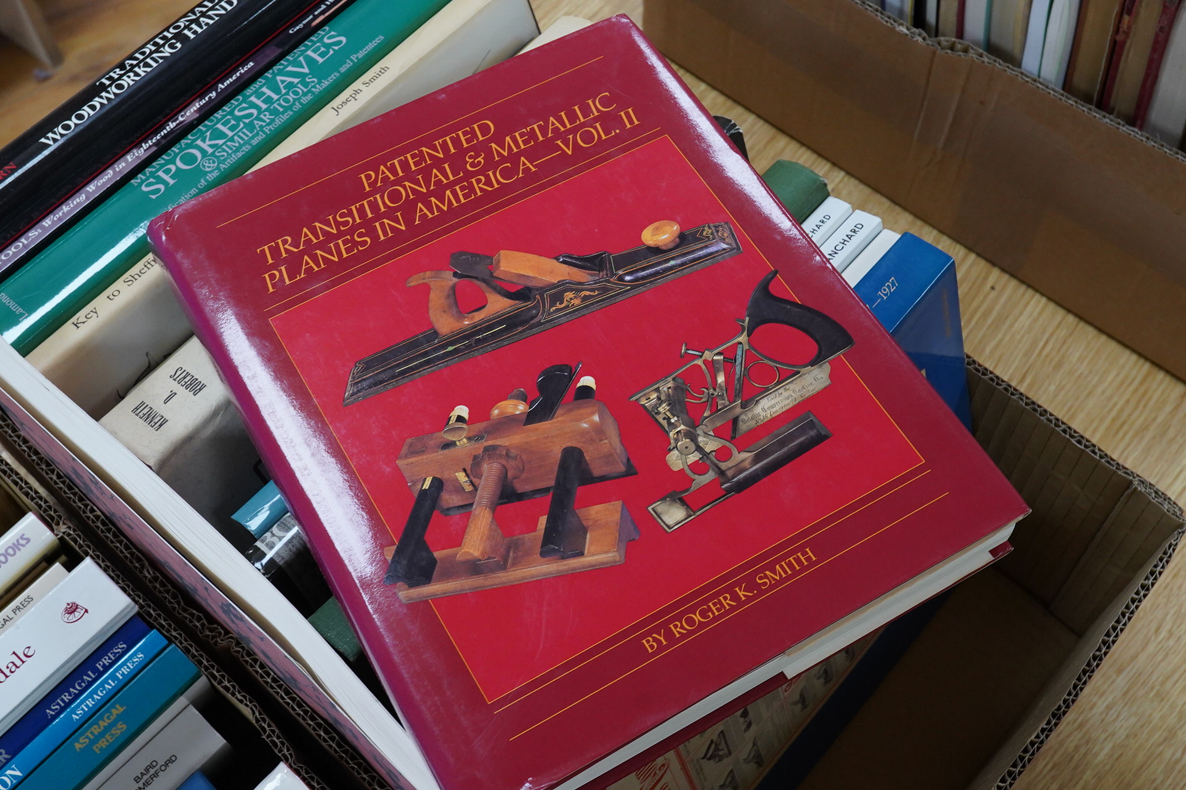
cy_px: 398
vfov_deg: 29.2
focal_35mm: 46
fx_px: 1515
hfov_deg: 42.7
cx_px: 603
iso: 2500
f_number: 14
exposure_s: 1/100
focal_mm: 30
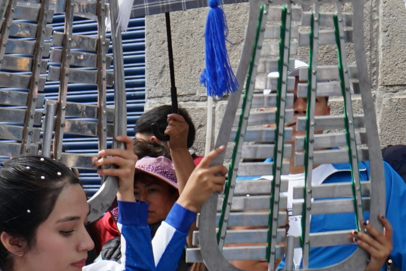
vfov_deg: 7.1
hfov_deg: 9.6
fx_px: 2166
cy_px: 307
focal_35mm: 192
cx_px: -532
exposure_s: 1/160
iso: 100
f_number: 9
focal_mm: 33
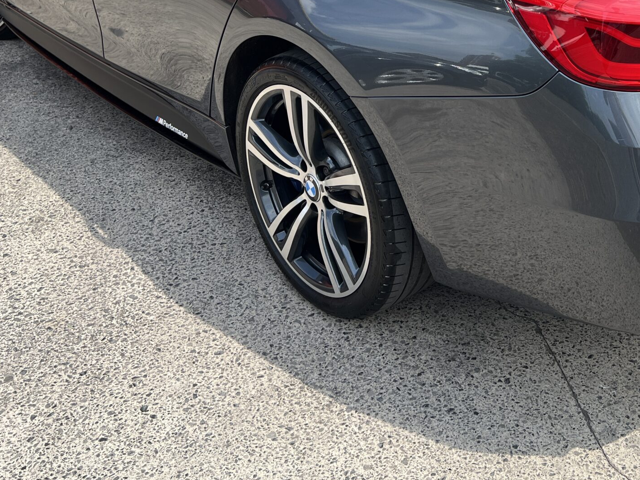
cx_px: 475
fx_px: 869
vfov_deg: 29.7
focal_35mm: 47
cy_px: 56
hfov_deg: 39.4
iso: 50
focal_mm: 5.7
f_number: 1.5
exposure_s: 1/1238
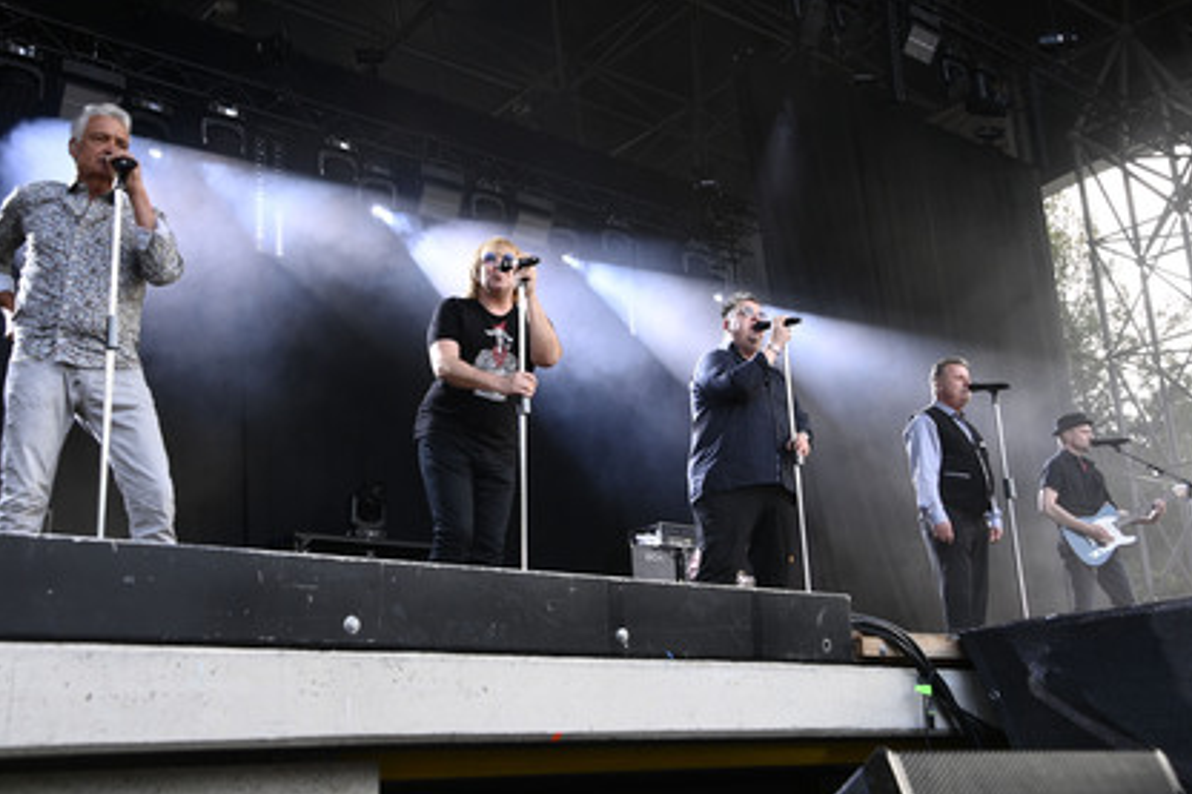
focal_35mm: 39
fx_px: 1291
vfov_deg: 34.2
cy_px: 404
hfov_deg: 49.6
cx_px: 620
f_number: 5.6
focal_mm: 36
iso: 1250
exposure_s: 1/250
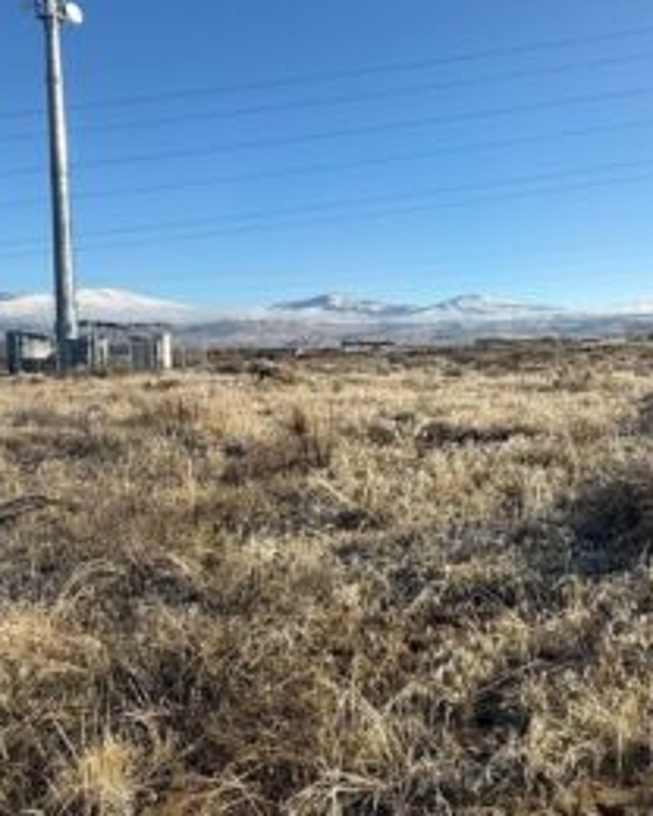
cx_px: 487
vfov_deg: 62.2
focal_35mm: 28
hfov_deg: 49.6
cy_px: 394
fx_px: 676
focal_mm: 2.22
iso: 50
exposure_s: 1/2092
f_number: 2.2
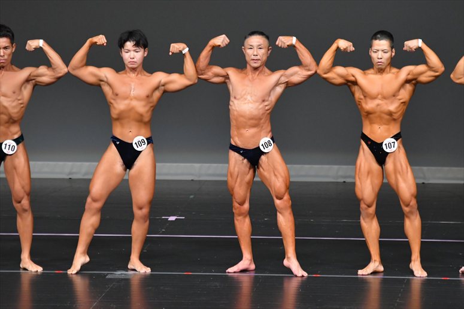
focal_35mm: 315
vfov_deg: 4.4
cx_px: 232
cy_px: 154
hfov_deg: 6.5
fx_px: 4058
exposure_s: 1/400
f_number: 5.6
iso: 4000
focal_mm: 210
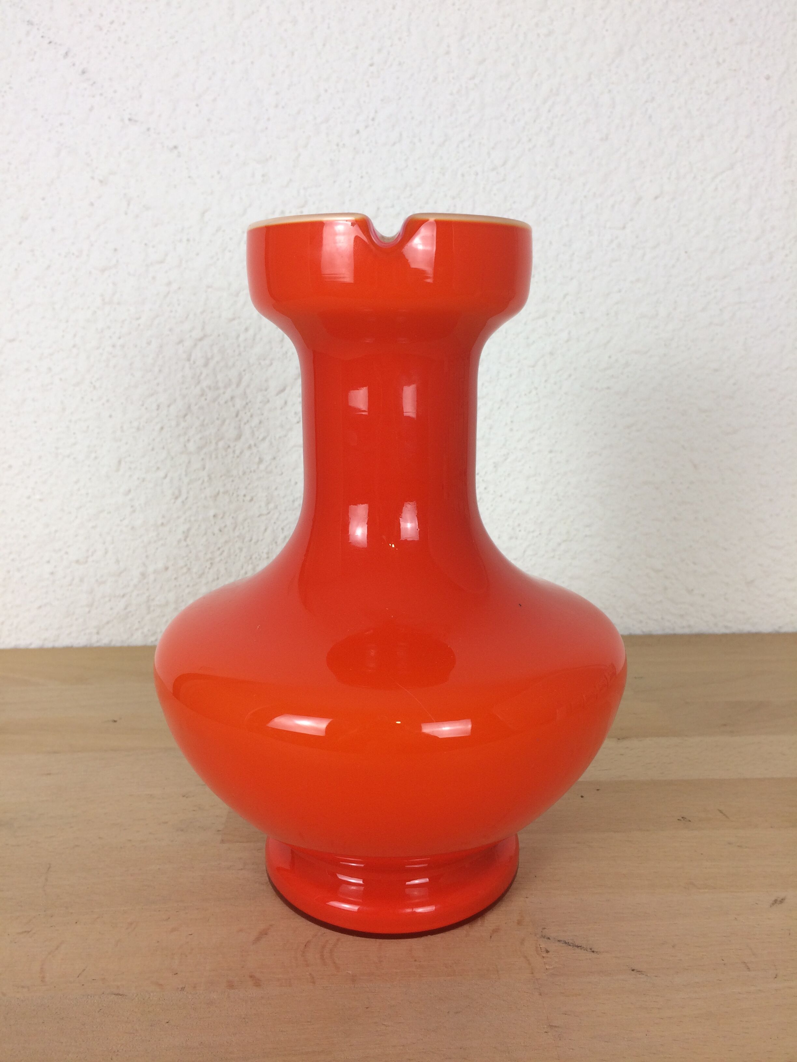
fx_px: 890
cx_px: 398
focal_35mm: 29
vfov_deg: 61.7
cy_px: 531
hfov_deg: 48.2
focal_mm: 4.15
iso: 40
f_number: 2.2
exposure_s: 1/50
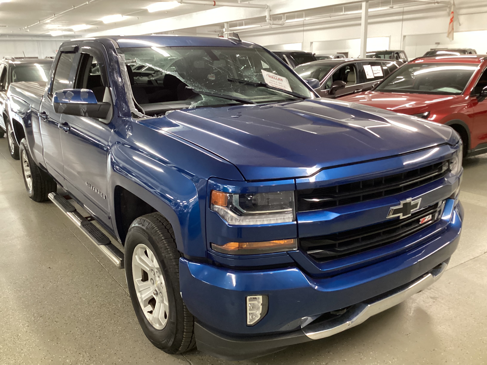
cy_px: 182
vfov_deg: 45.4
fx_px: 436
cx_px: 244
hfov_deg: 58.4
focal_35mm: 31
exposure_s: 1/40
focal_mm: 3.3
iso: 400
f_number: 2.4
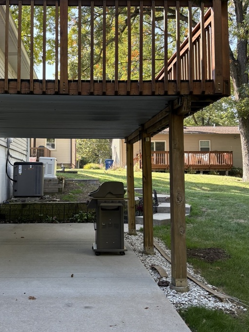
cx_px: 89
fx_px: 393
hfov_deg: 34.9
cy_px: 143
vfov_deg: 45.7
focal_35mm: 41
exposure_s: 1/373
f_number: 1.6
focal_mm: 5.96
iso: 64
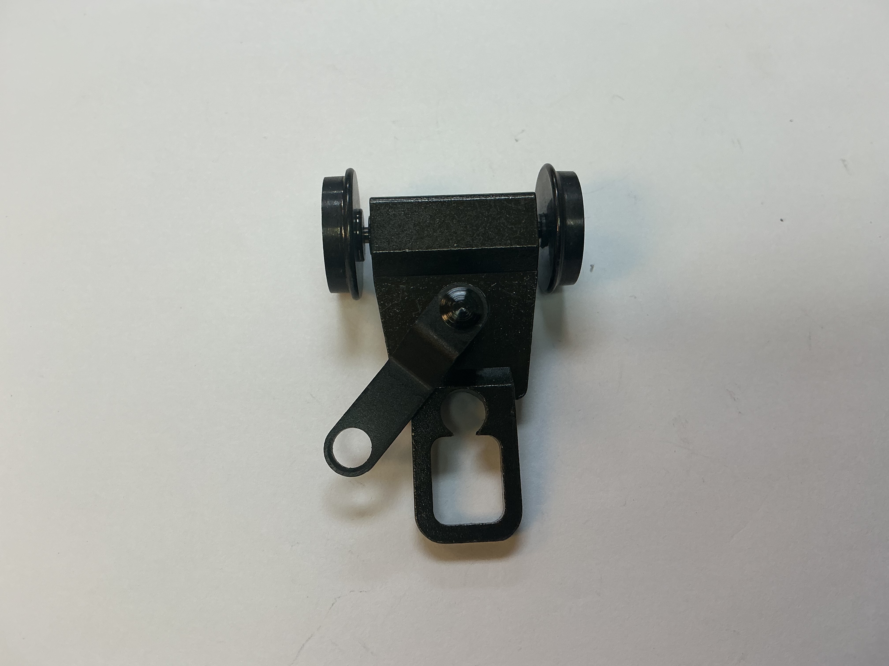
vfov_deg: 48.2
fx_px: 745
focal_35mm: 29
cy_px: 333
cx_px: 444
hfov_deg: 61.7
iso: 32
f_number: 1.8
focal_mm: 3
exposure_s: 1/120
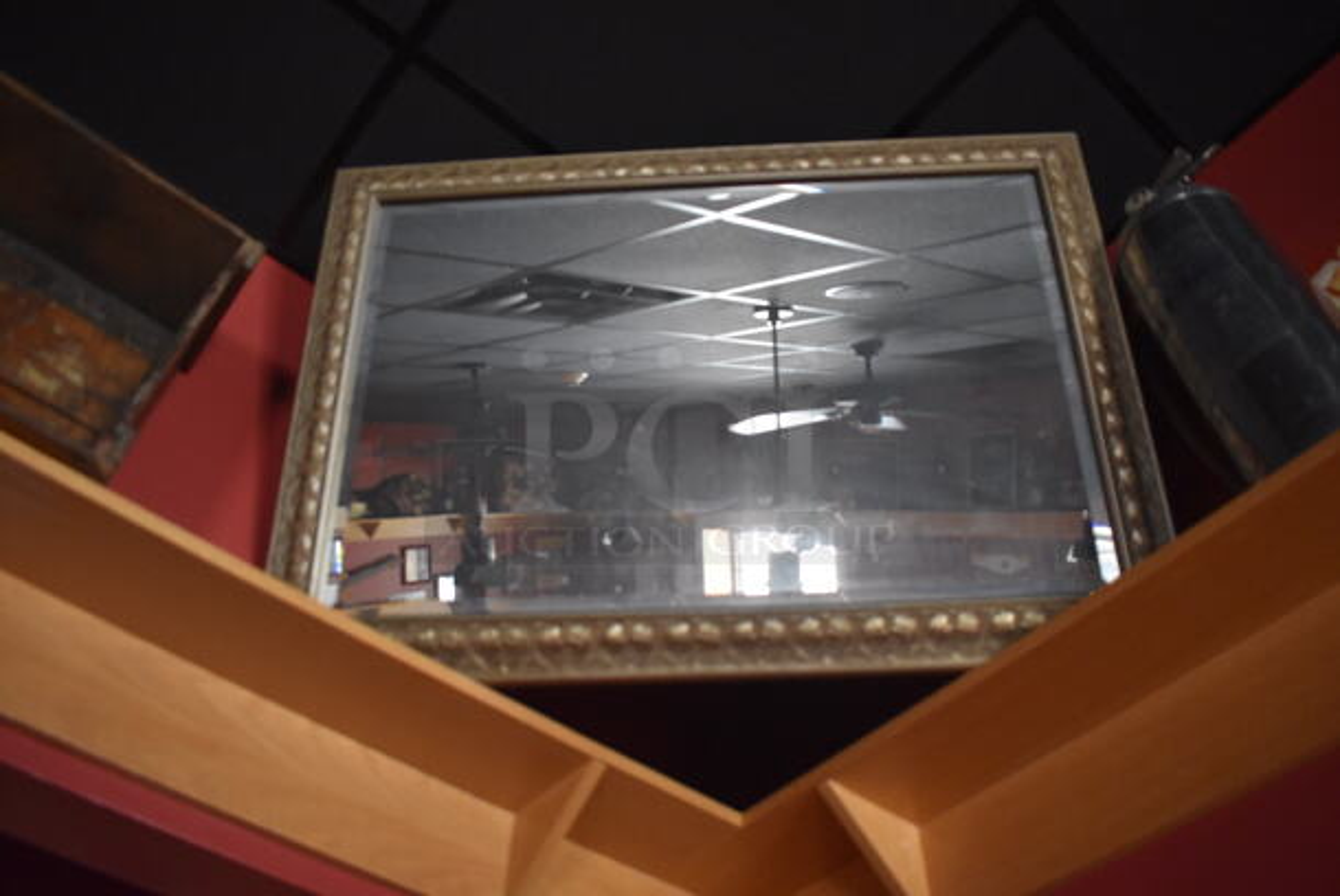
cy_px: 448
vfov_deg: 48.0
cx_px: 670
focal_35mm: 27
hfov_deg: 67.3
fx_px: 1006
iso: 2500
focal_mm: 18
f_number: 3.5
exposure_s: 1/125
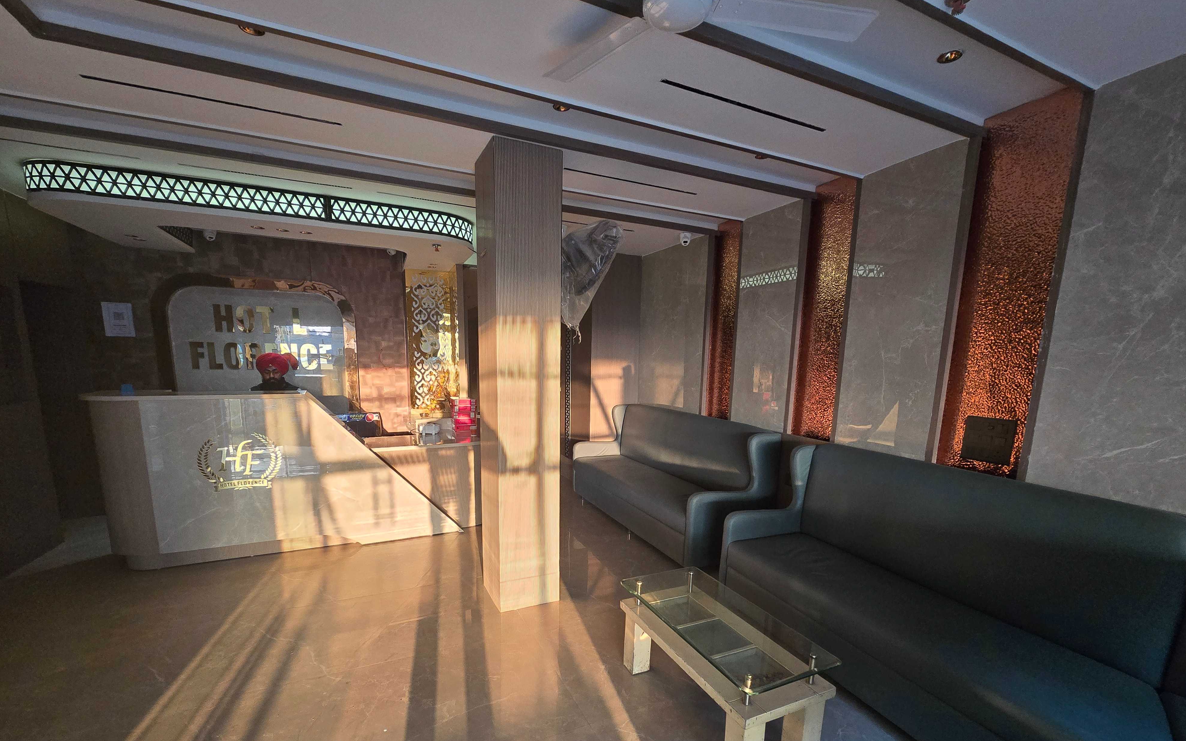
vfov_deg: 77.9
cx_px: 587
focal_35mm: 14
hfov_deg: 105.3
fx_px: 453
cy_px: 440
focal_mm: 2.2
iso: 400
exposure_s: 1/50
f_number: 2.2
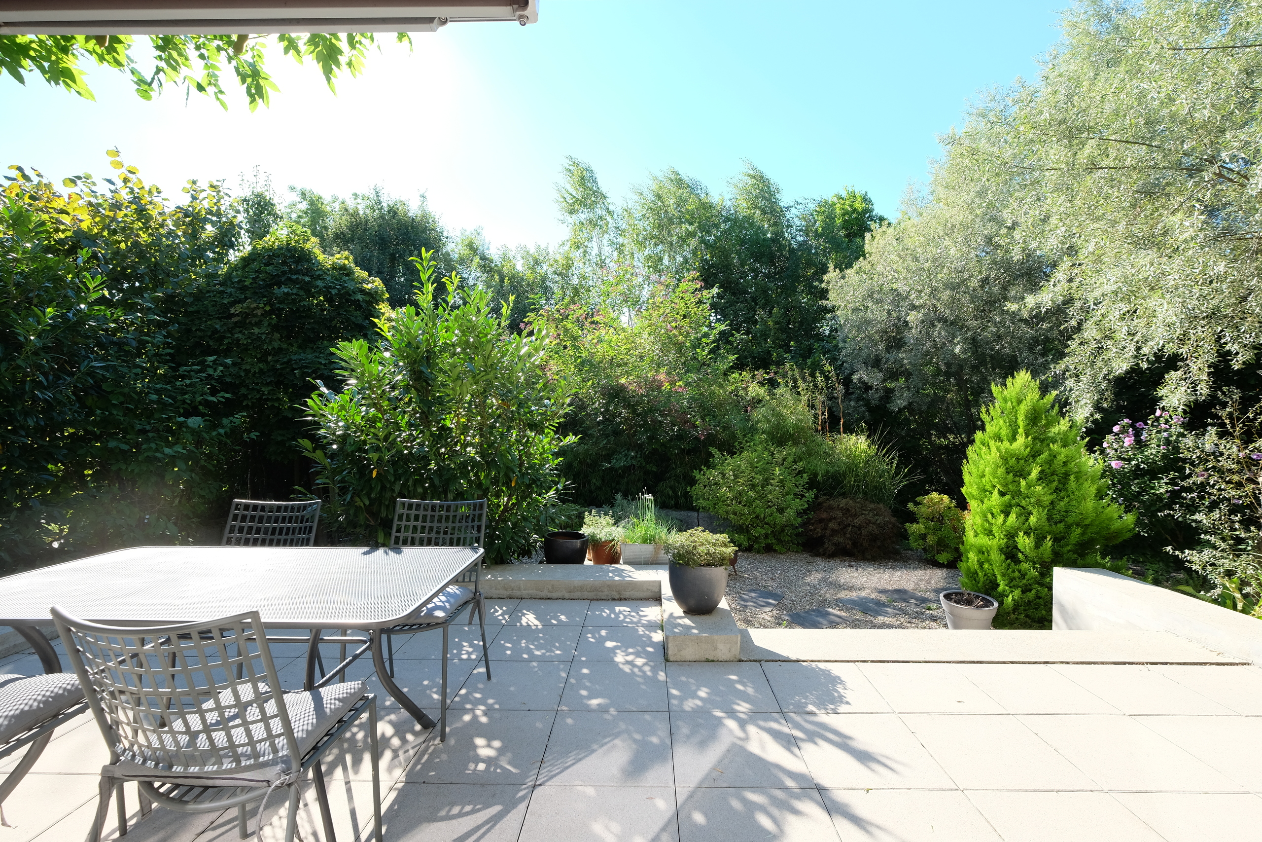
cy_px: 421
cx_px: 631
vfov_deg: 77.3
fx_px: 526
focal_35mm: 15
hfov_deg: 100.4
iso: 400
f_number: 5.6
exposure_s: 1/220
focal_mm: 10
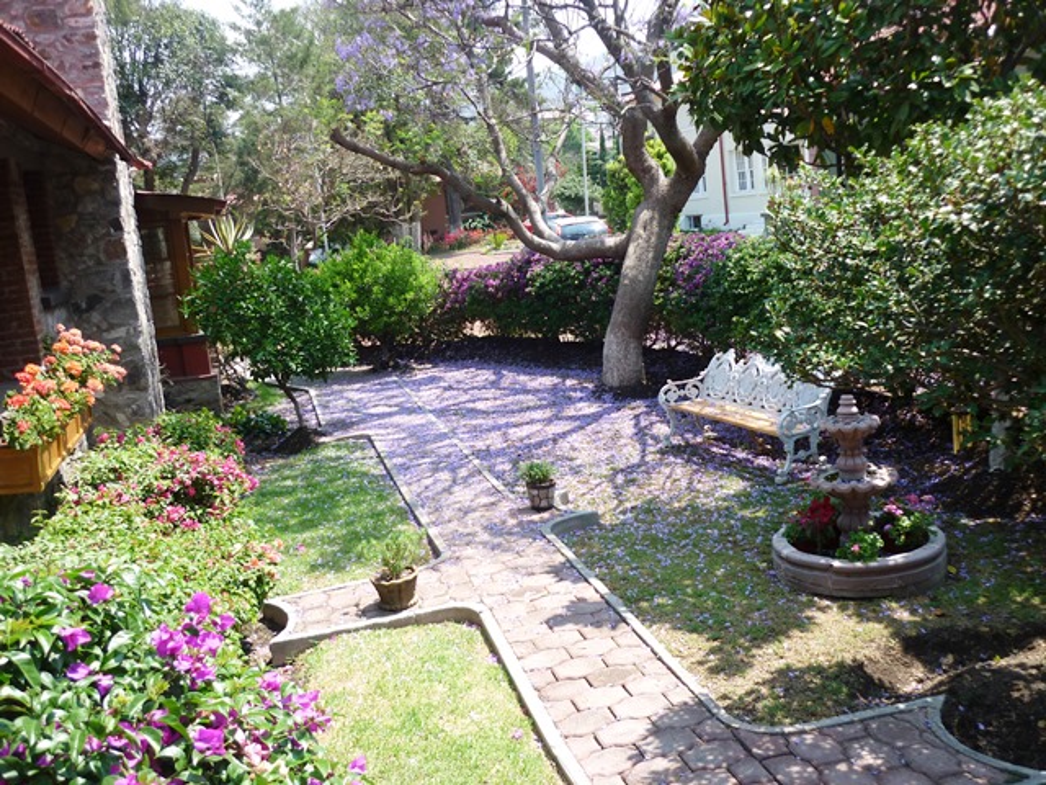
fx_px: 997
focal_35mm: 33
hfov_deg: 55.4
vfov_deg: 42.9
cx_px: 523
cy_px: 392
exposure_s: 1/250
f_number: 2.8
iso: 80
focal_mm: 5.5
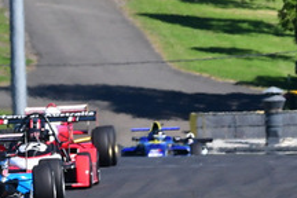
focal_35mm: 1553
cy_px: 265
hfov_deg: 1.3
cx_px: -205
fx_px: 12811
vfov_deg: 0.9
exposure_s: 1/640
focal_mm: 280
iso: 500
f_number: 11
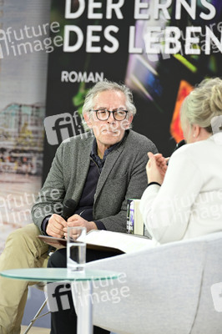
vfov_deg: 10.3
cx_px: 111
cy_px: 167
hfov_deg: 6.9
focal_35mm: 200
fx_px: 1853
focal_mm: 200
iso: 640
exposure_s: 1/250
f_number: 4
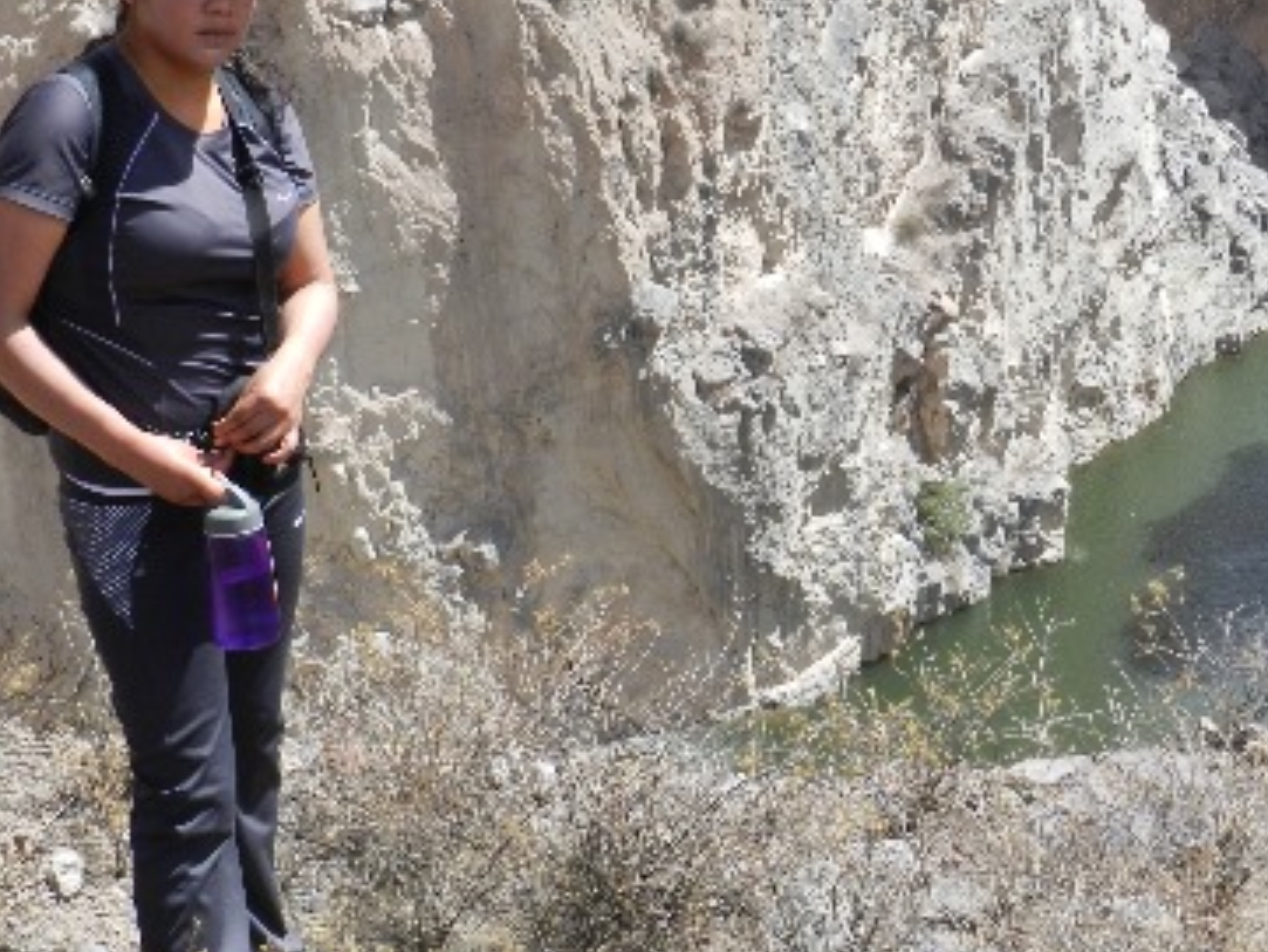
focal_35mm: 118
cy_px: 423
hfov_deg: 16.7
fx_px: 4324
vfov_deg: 12.6
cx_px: 817
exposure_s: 1/500
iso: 160
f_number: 4.7
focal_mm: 12.1
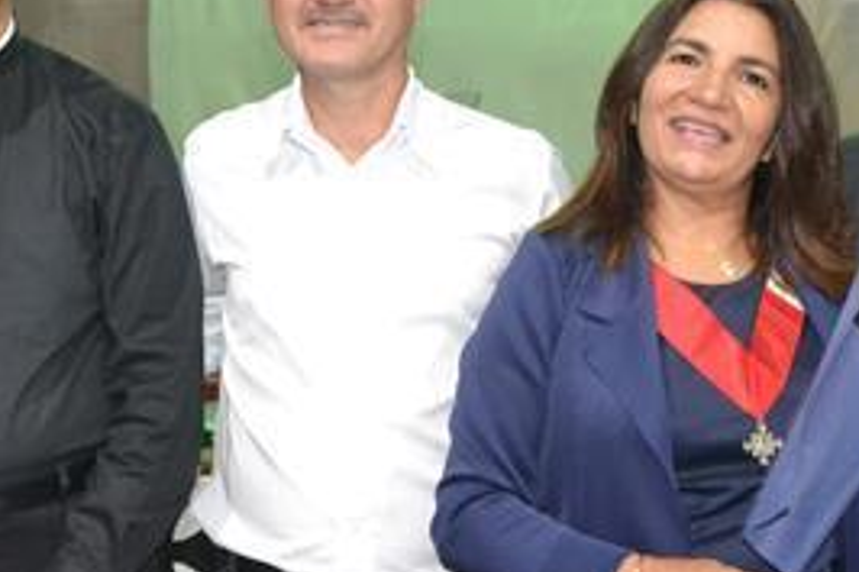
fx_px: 1550
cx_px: 329
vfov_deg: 20.9
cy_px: 302
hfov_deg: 30.9
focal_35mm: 65
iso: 2800
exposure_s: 1/60
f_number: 3.5
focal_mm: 18
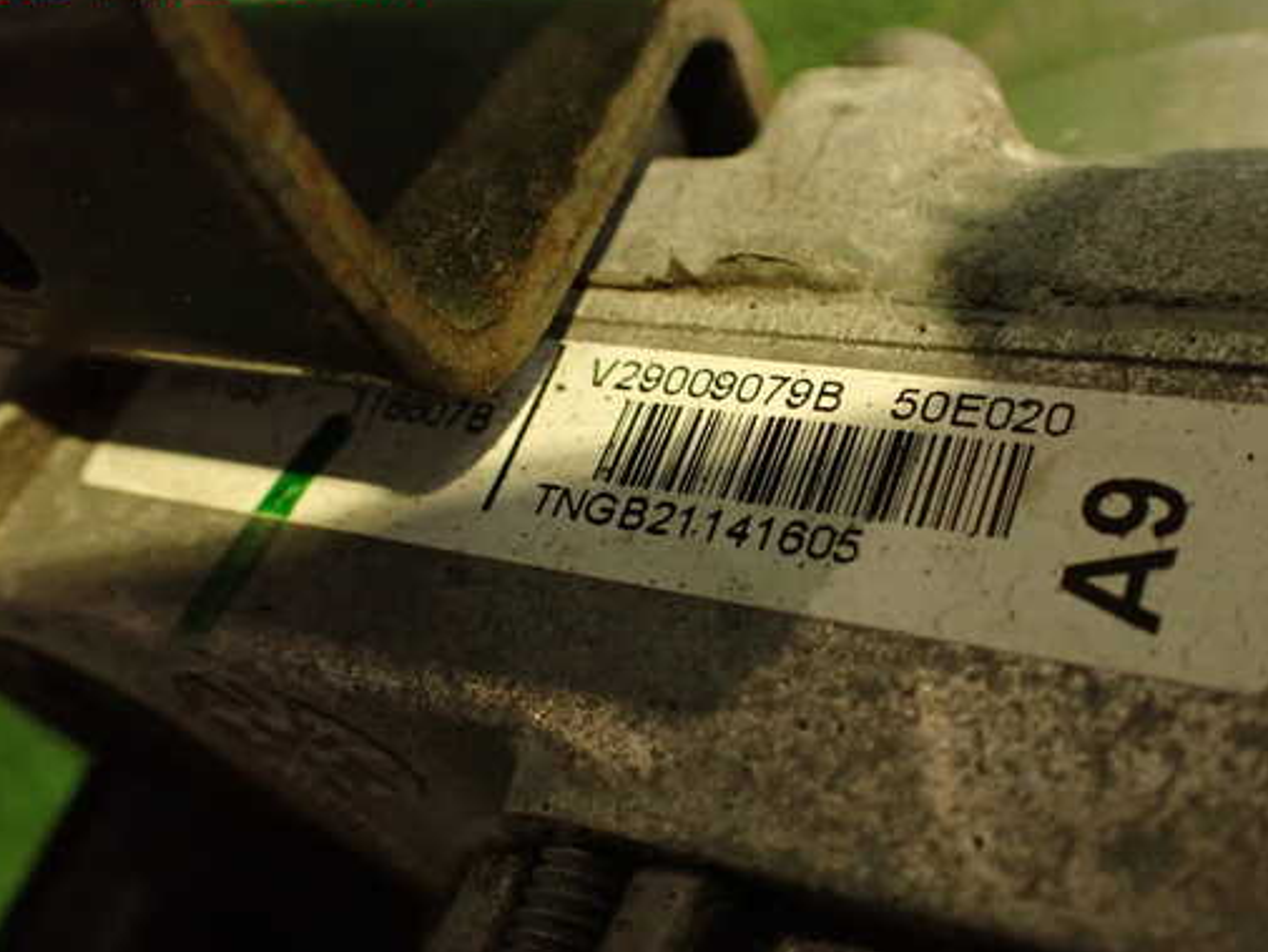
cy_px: 512
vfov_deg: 37.7
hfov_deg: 48.9
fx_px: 1392
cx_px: 703
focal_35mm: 38
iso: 640
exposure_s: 1/30
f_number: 2.4
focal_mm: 5.79
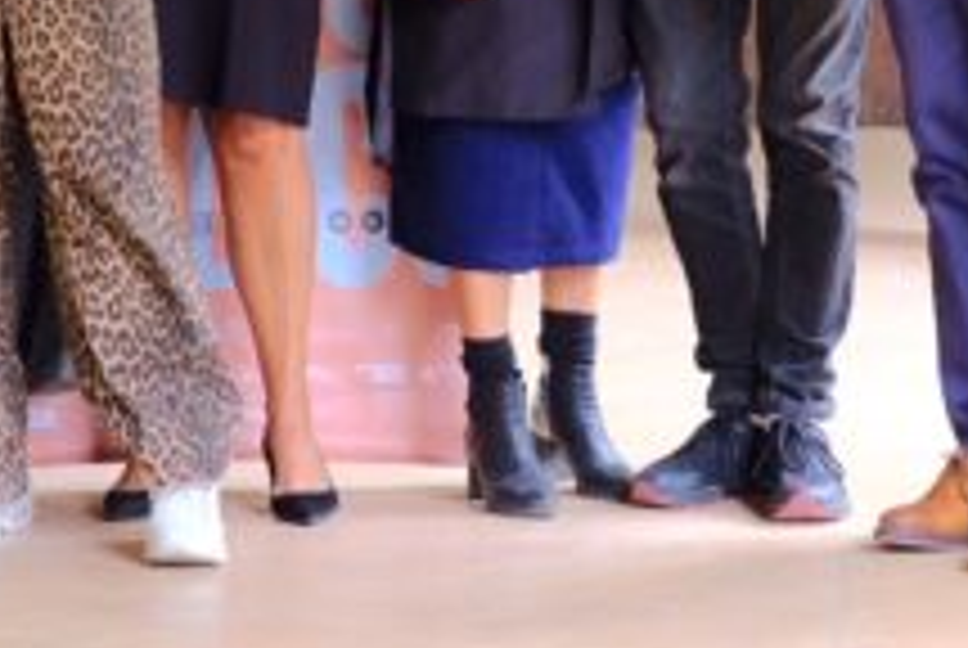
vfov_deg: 7.1
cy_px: -432
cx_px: 320
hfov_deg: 10.9
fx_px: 5089
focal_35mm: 189
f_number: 3.2
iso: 1250
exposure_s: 1/100
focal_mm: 35
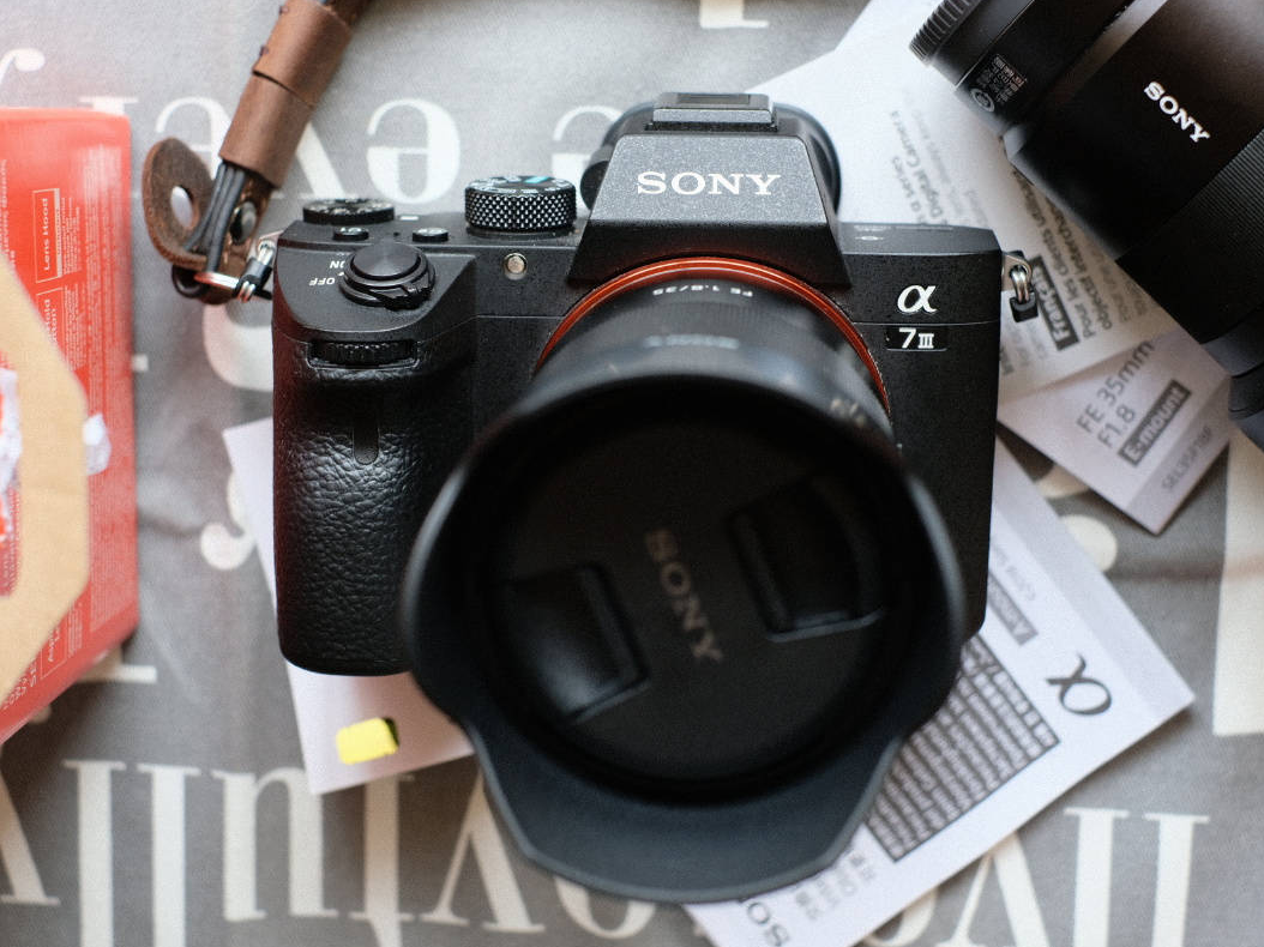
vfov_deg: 25.2
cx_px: 633
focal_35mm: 58
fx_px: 2117
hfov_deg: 33.2
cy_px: 475
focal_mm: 35
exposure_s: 1/80
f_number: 4
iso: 400
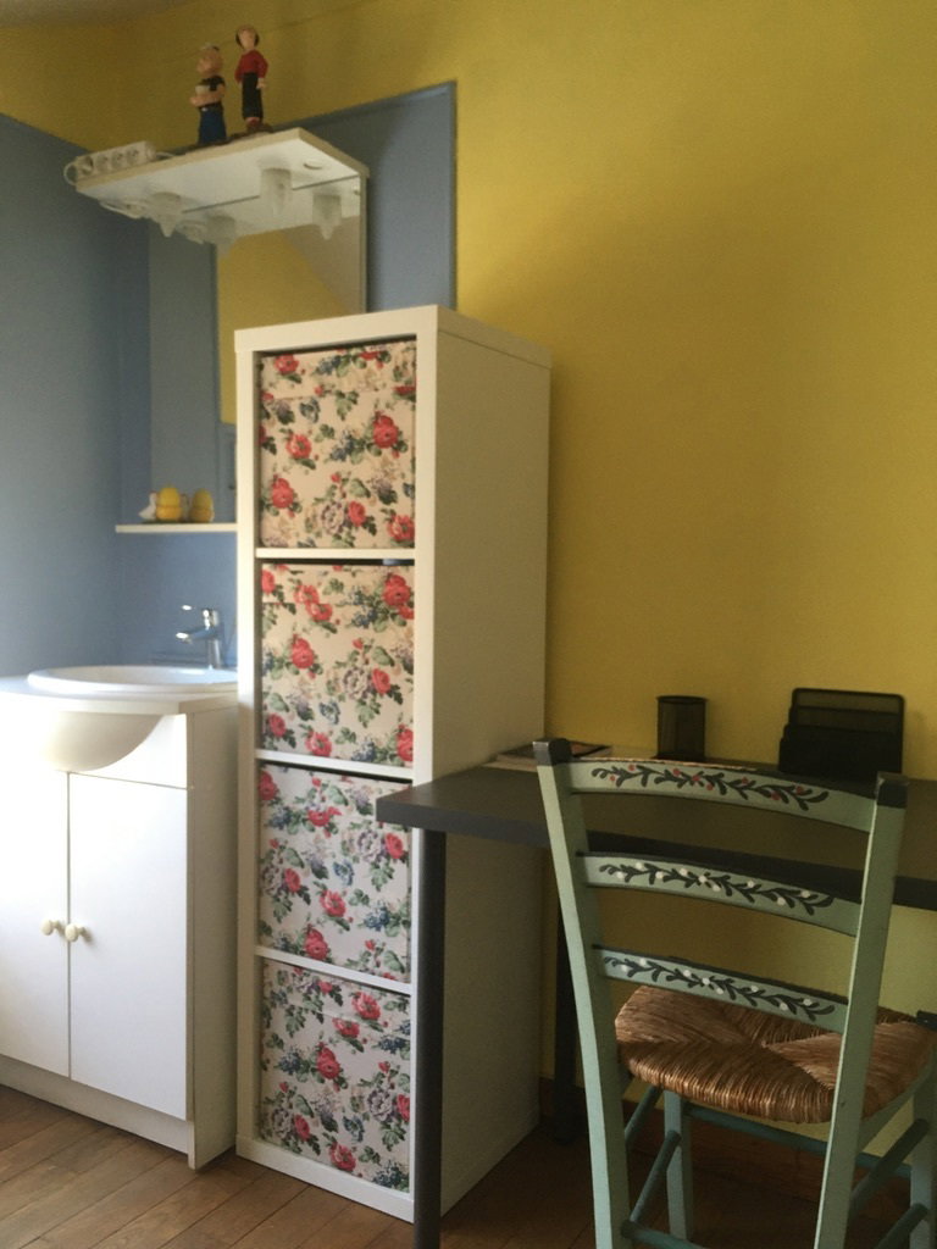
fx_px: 1047
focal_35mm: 29
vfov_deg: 61.7
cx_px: 468
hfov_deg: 48.2
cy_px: 624
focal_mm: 4.15
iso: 125
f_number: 2.2
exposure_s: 1/33
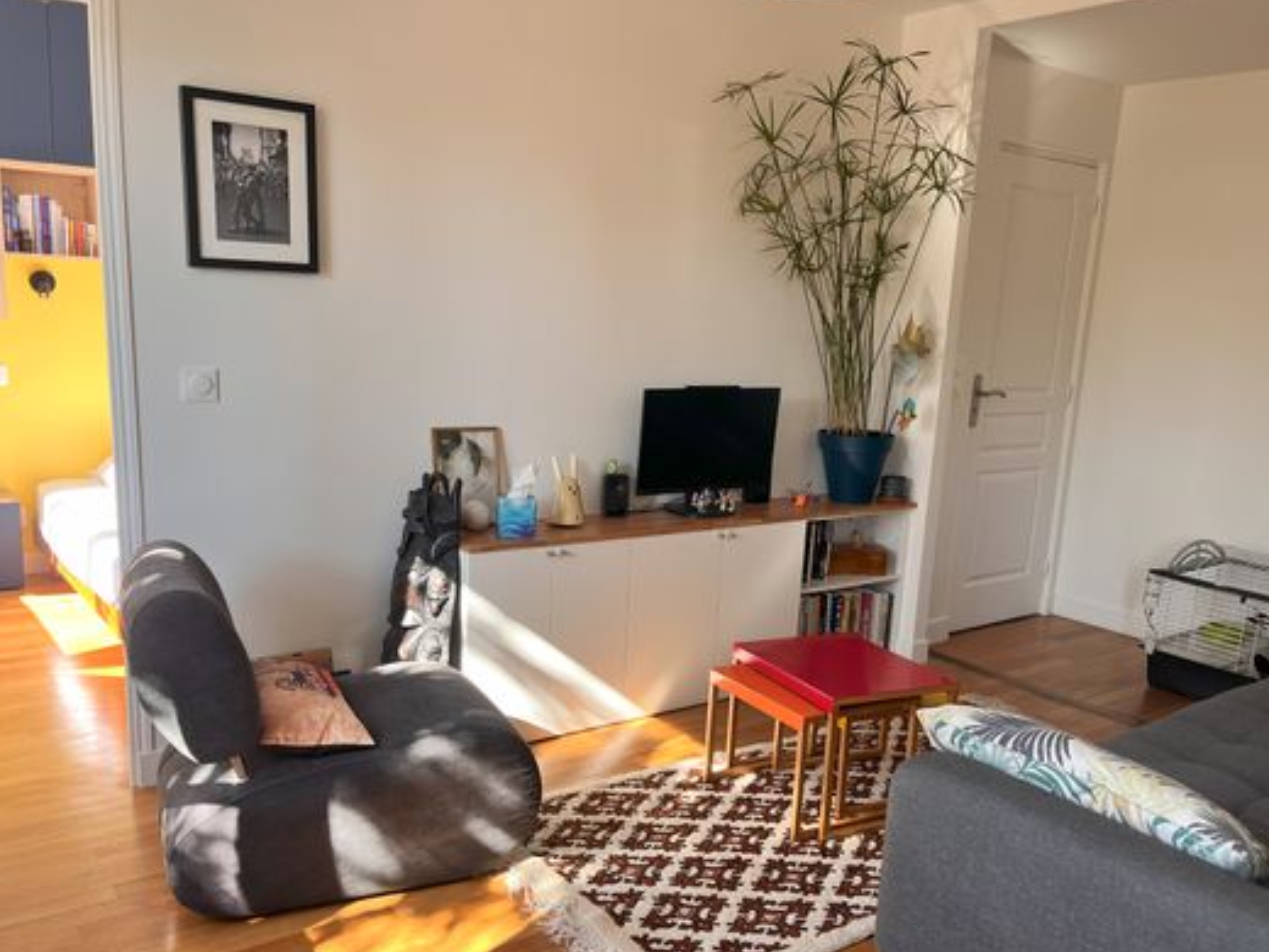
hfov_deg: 60.0
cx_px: 634
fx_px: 1100
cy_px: 537
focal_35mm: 30
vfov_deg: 46.7
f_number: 1.6
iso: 64
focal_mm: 5.1
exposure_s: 1/122
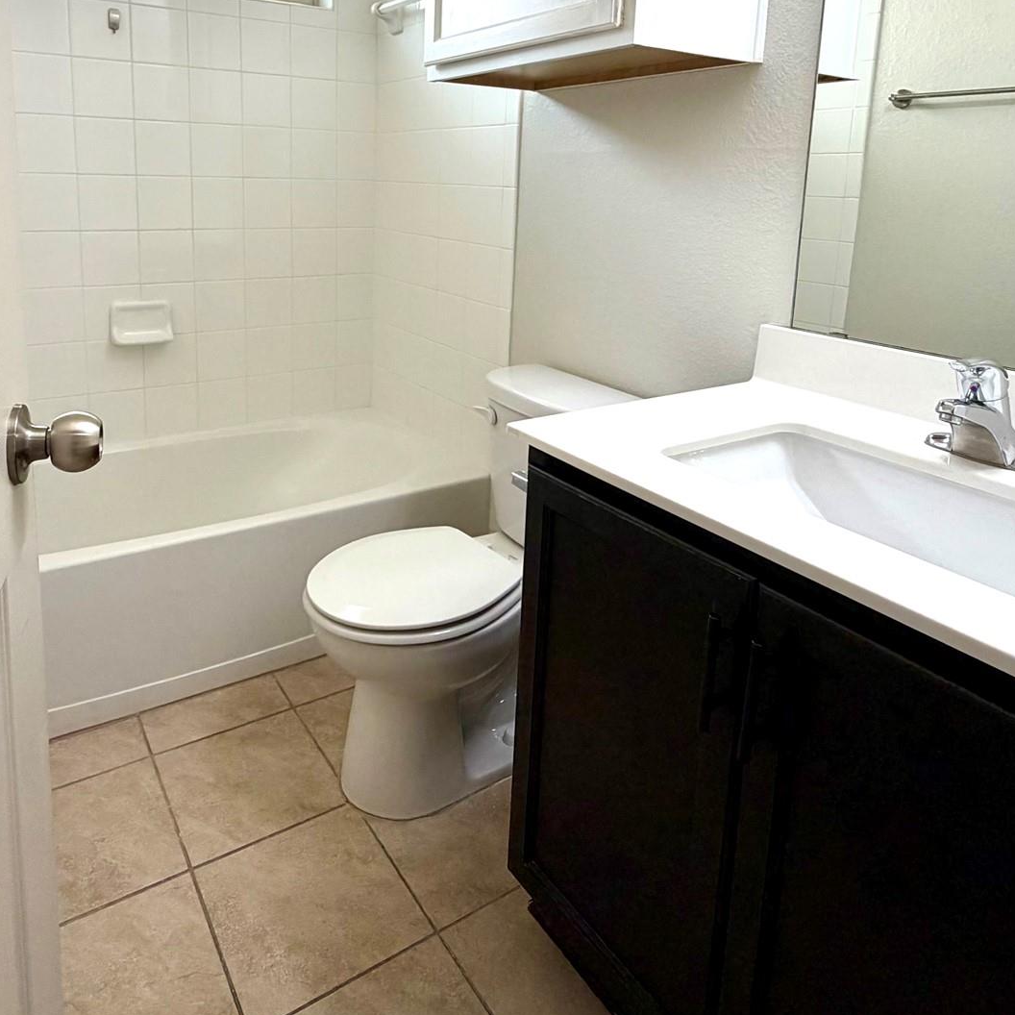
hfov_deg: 64.7
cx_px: 427
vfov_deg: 62.7
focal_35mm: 24
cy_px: 305
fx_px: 796
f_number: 2.2
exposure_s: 1/120
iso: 125
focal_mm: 2.22
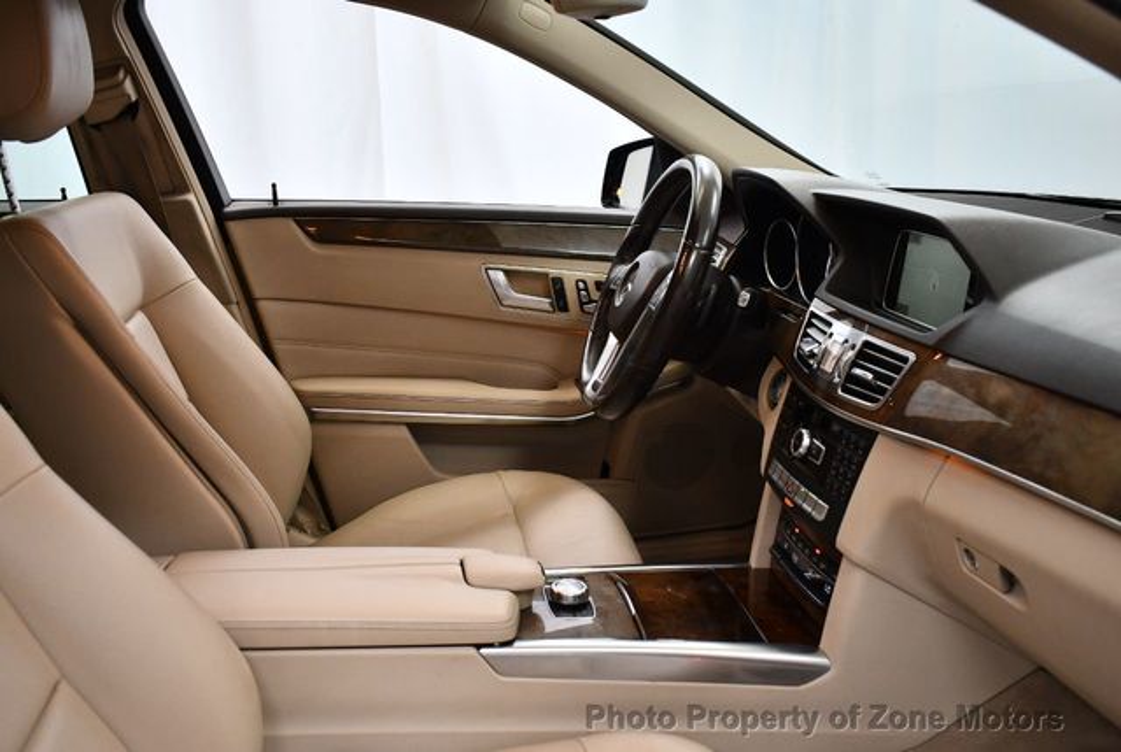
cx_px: 560
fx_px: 1123
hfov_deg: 53.1
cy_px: 376
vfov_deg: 37.0
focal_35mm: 36
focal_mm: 18
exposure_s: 1/125
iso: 900
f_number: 3.5
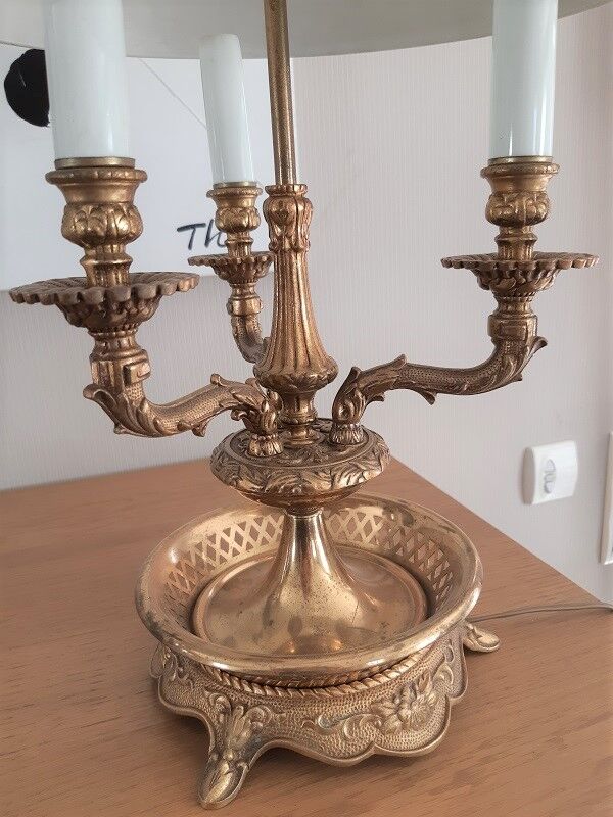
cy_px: 408
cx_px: 306
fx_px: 614
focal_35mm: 26
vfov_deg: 67.3
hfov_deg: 53.1
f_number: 1.7
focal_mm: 3.93
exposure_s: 1/50
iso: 64
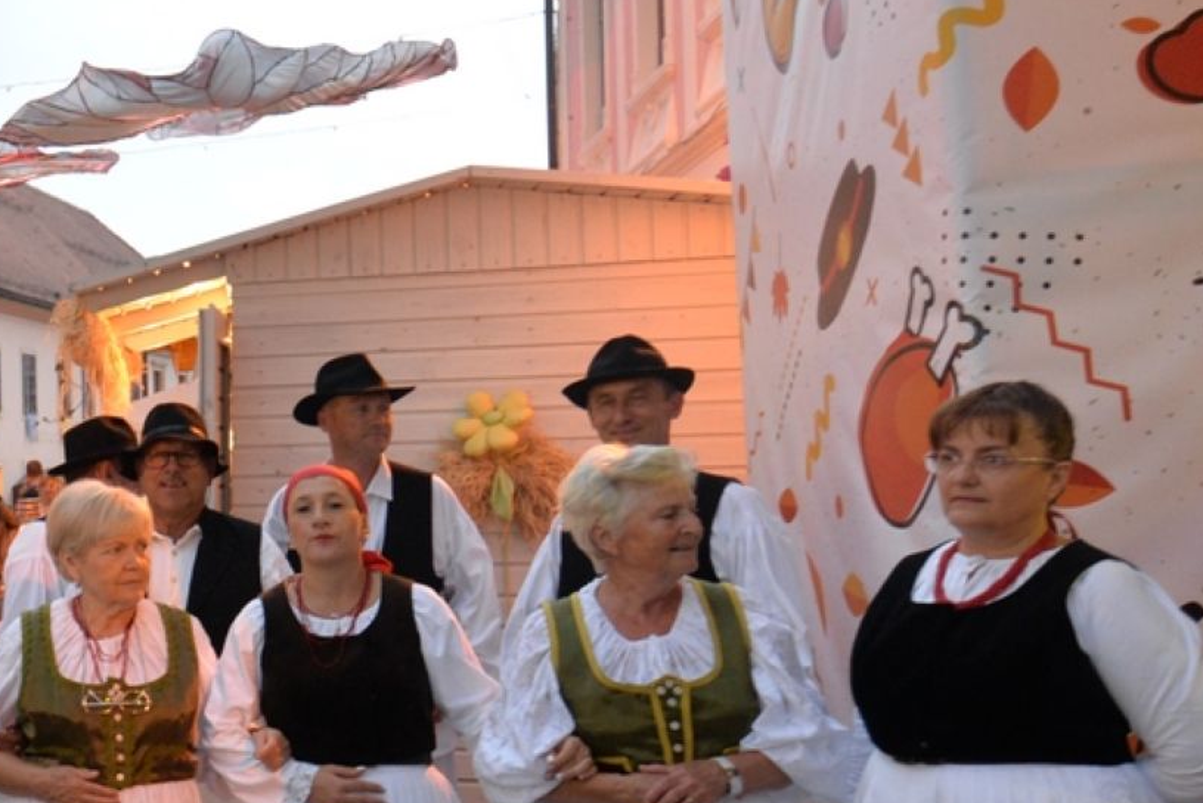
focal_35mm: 46
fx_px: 1538
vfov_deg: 29.1
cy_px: 515
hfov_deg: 34.9
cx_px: -207
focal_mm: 15
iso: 2000
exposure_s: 1/80
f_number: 2.8
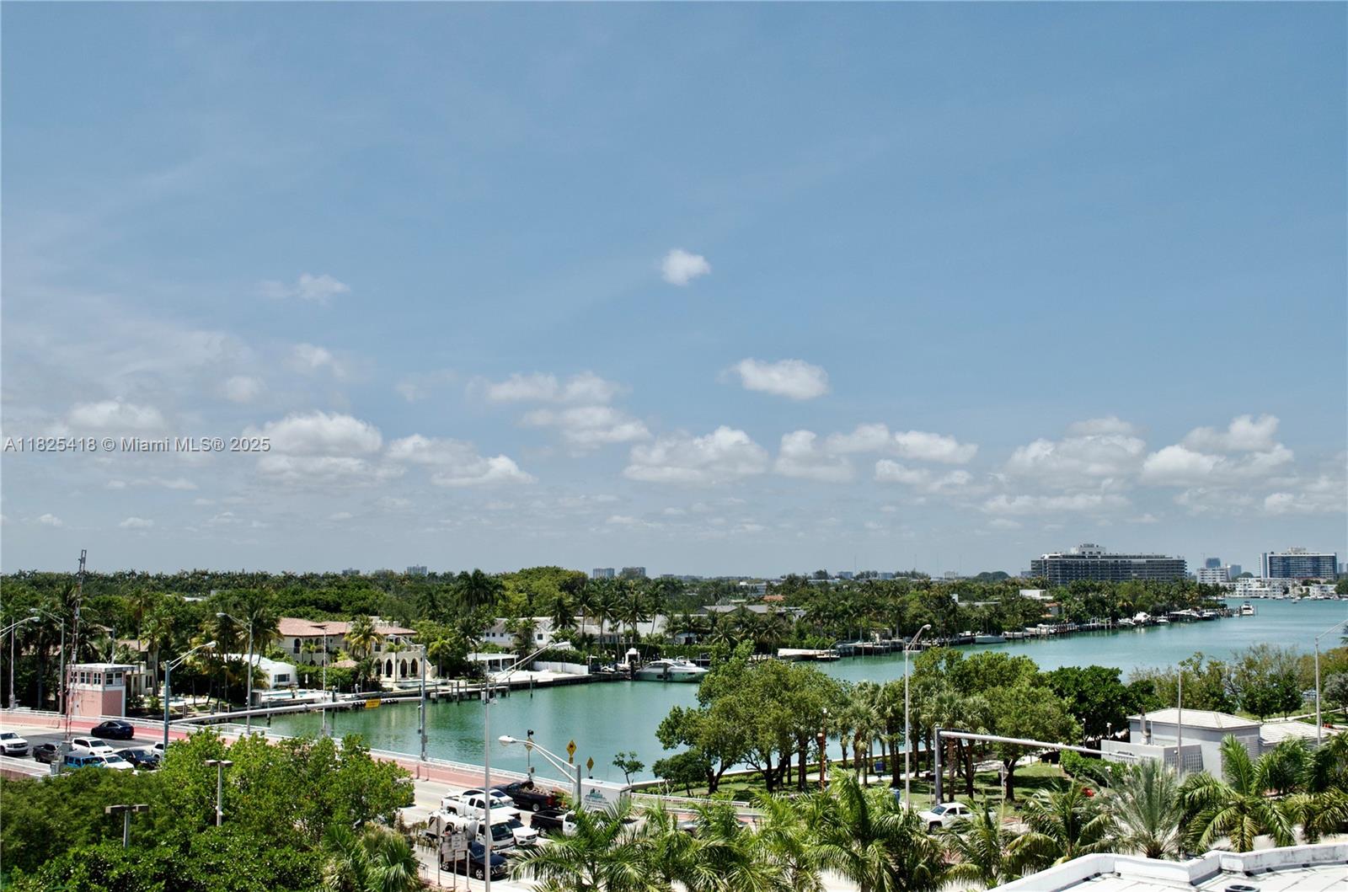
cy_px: 446
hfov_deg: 53.2
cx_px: 674
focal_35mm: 36
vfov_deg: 36.7
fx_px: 1345
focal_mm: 24
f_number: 6.3
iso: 400
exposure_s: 1/3200
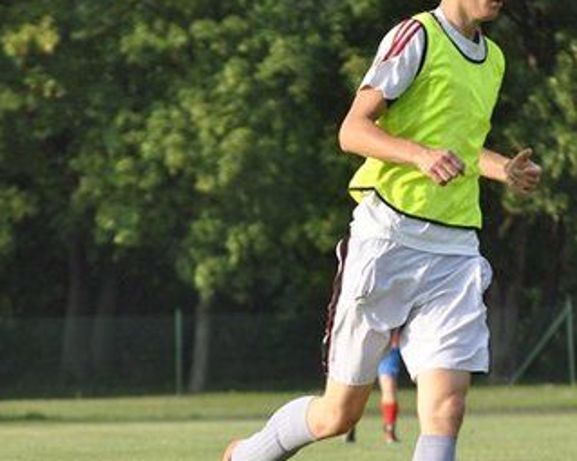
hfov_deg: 4.7
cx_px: 342
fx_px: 7101
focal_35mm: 416
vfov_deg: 3.7
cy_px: 288
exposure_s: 1/500
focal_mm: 145
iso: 280
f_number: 5
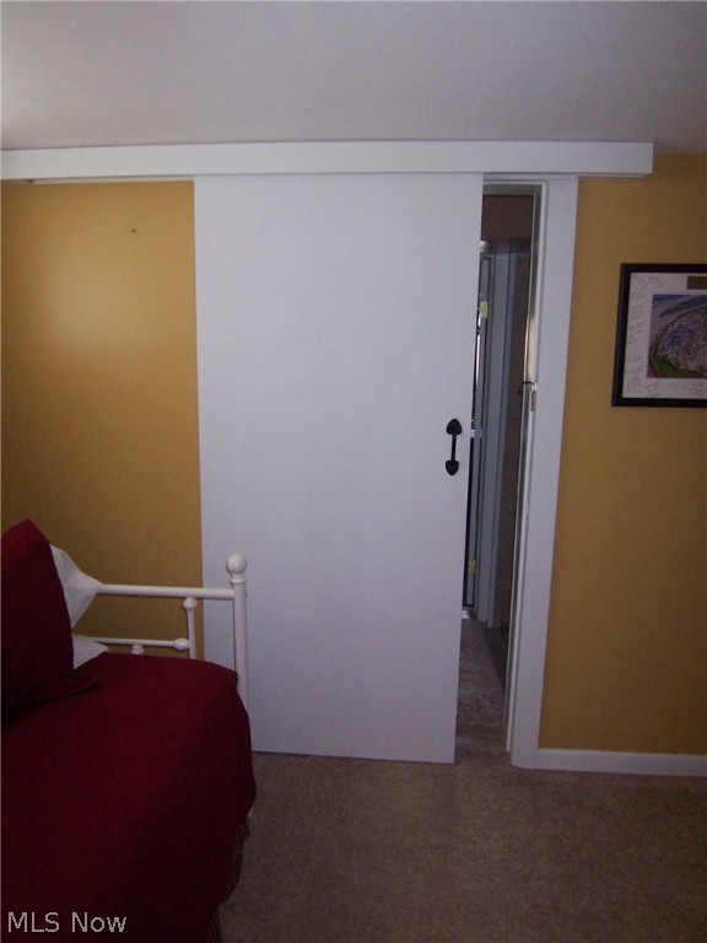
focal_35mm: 23
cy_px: 472
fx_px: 626
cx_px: 354
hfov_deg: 58.9
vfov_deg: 73.9
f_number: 2.8
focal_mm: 3.8
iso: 200
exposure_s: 1/30
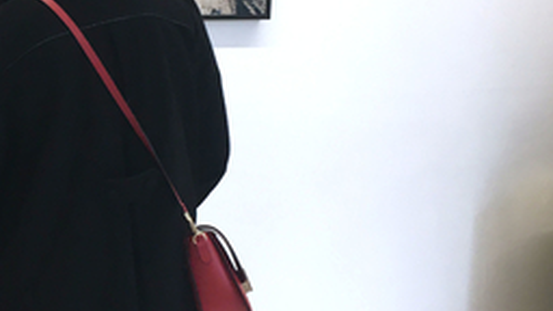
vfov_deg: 15.3
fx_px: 1158
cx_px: -24
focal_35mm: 79
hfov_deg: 25.3
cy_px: 162
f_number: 2.2
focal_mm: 4.15
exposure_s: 1/33
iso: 32
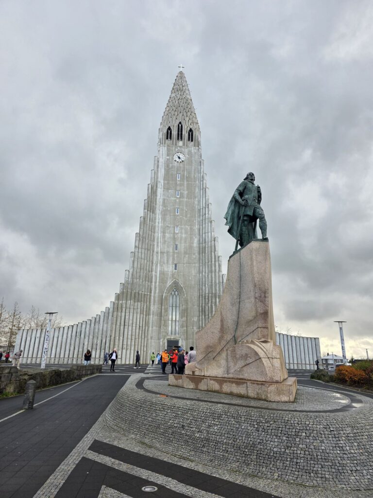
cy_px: 249
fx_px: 330
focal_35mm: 23
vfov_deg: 73.9
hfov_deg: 58.9
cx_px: 186
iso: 32
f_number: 1.7
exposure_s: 1/180
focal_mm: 6.3
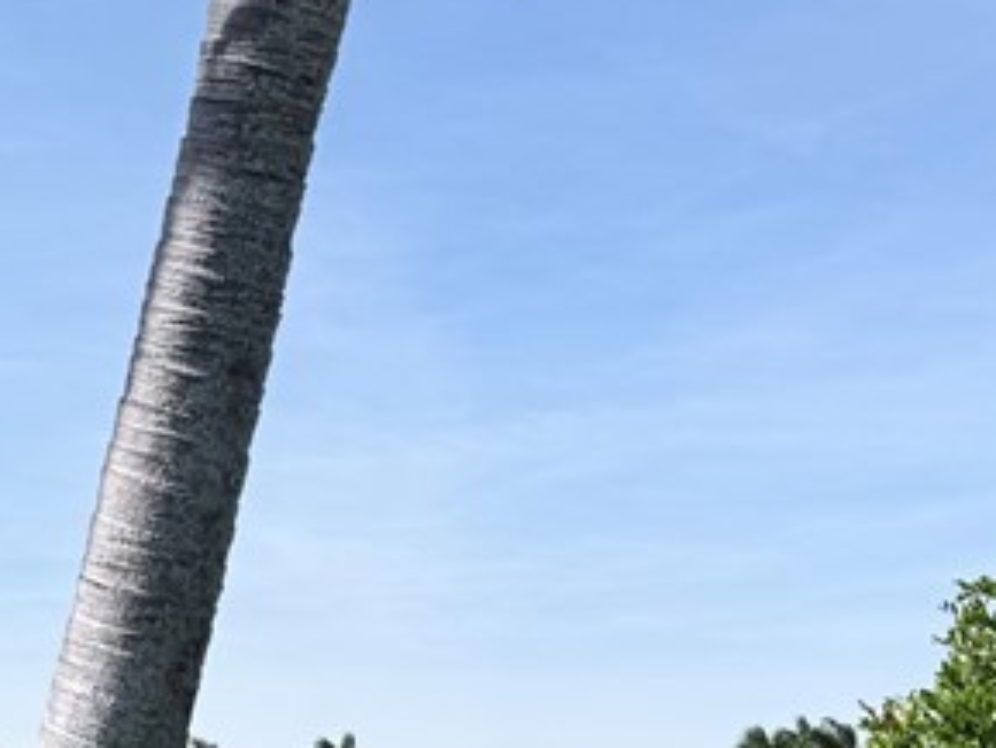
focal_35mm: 85
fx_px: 2447
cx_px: -14
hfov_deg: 22.1
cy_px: 1189
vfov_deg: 15.7
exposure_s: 1/4975
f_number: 1.78
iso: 80
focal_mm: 6.76
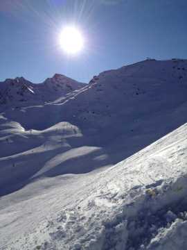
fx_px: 252
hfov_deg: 40.7
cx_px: 94
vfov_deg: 52.6
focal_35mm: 35
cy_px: 125
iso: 64
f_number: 2.4
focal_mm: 4.28
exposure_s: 1/6944
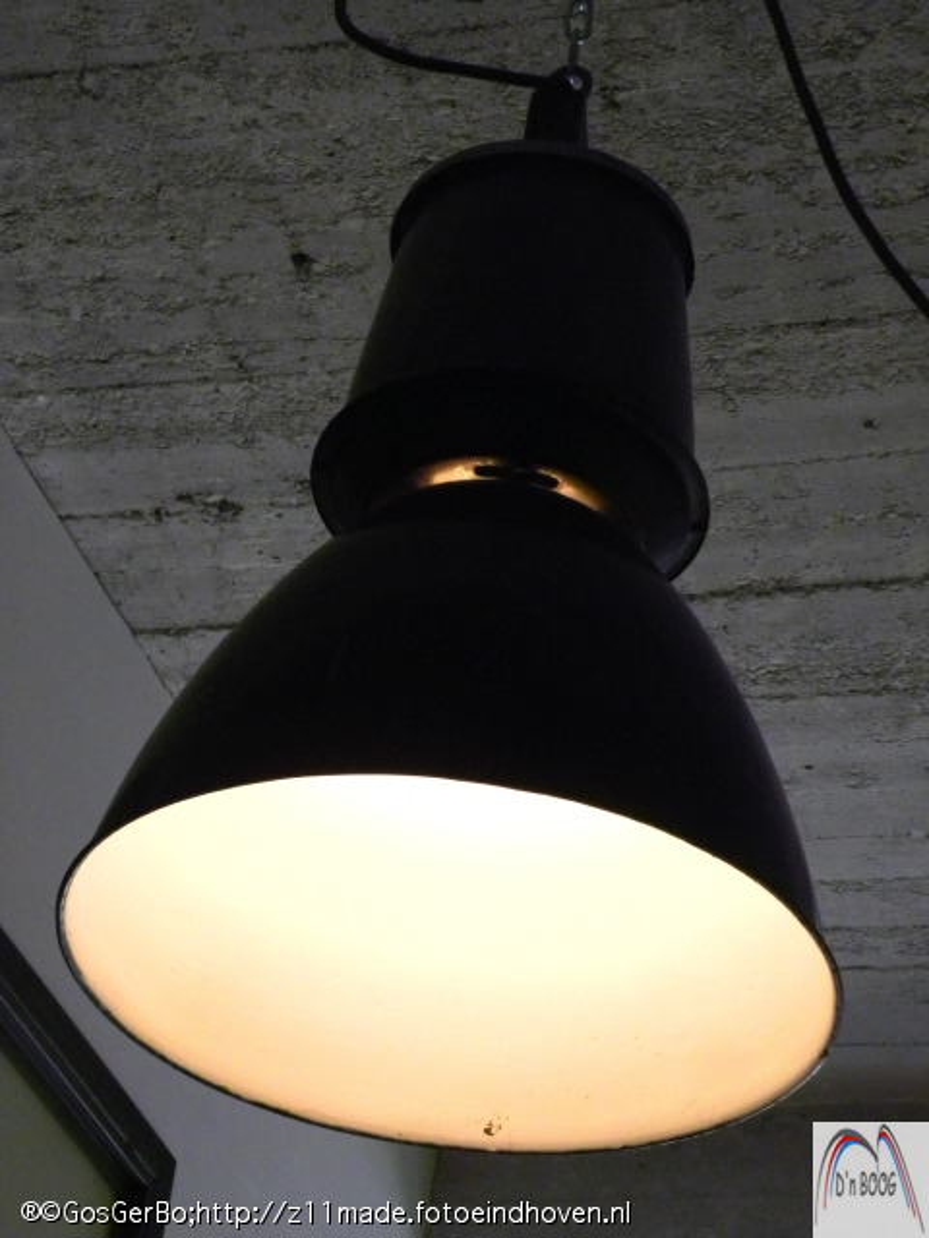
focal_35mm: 95
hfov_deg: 15.6
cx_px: 464
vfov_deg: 20.7
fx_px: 3399
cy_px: 619
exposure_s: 1/62.5
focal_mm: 16.9
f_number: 4
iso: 800
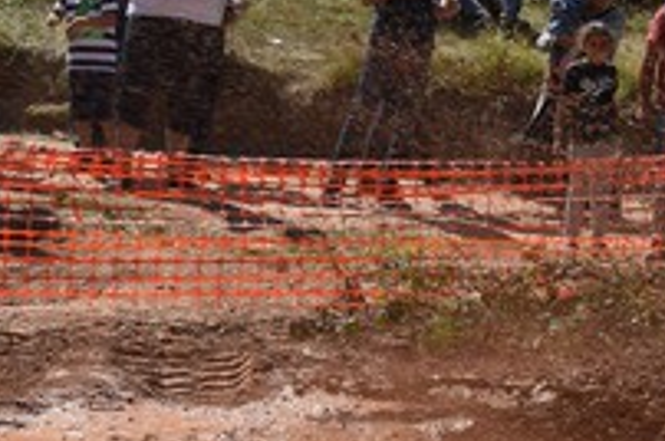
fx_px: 2453
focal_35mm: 133
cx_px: 1021
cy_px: 334
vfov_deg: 10.3
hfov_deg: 14.3
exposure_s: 1/400
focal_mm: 40
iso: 250
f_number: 10
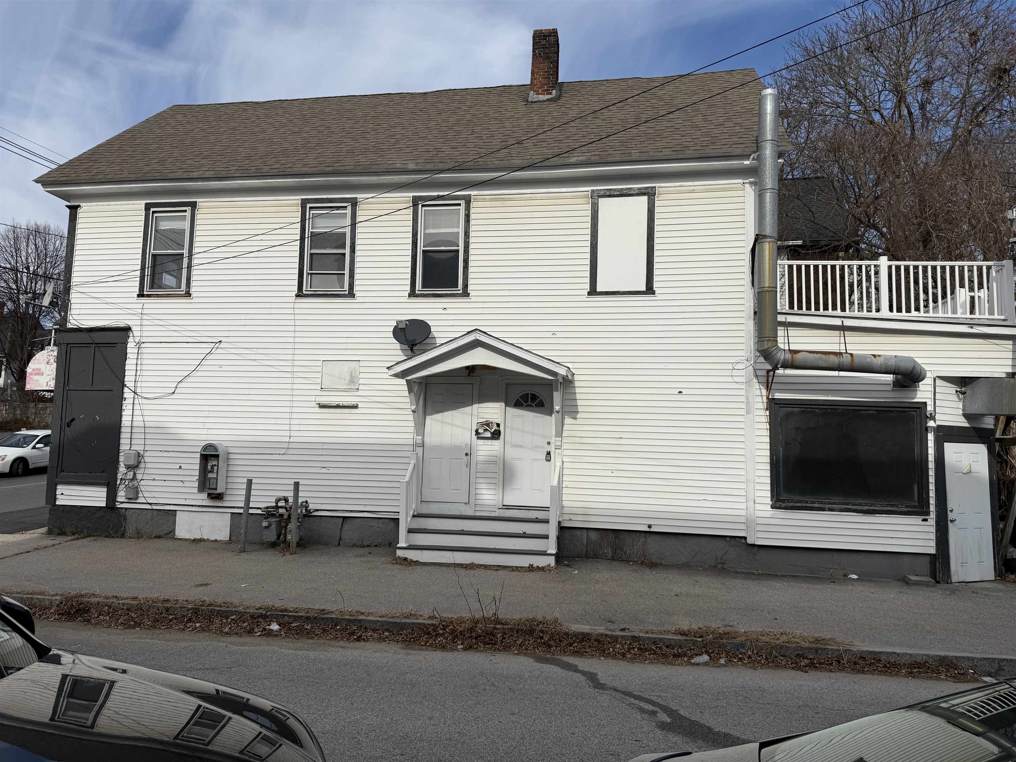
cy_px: 381
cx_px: 508
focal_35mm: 24
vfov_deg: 56.8
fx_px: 704
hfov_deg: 71.6
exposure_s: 1/6711
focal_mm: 6.76
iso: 80
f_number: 1.78
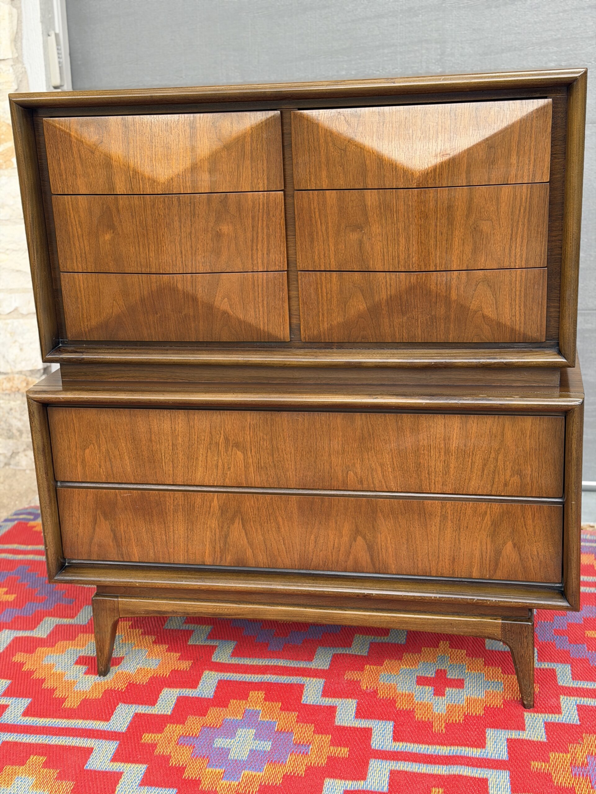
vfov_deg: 39.7
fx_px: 1102
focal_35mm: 48
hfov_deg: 30.3
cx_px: 298
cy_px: 397
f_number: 1.78
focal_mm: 6.76
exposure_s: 1/238
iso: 64
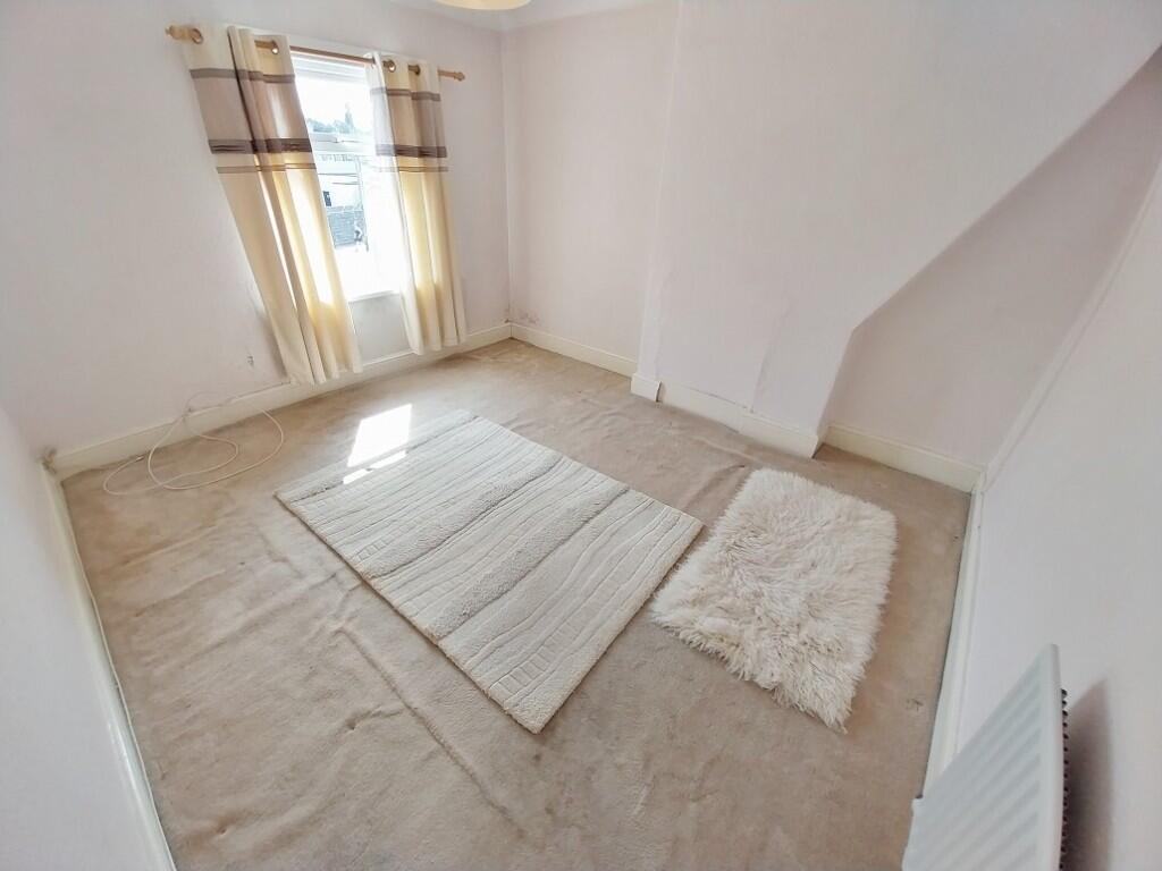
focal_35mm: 13
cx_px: 581
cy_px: 436
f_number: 2.2
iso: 64
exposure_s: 1/130
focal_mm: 1.13
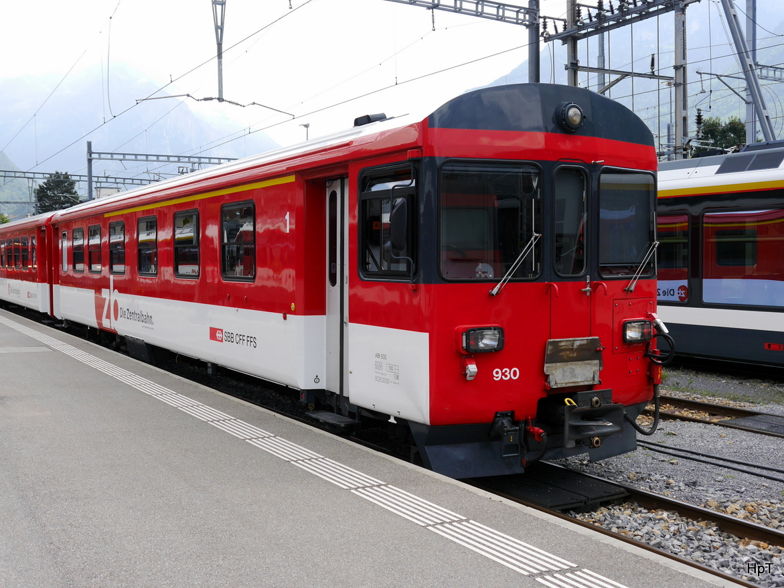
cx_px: 391
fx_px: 928
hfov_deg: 45.8
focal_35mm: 41
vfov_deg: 35.1
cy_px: 292
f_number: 6.3
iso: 160
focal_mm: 20
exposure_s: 1/250
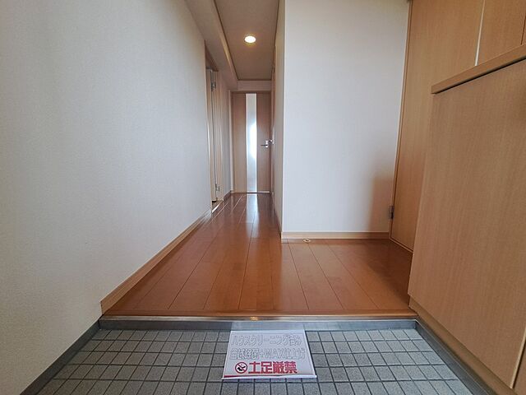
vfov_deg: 89.9
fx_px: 198
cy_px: 198
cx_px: 263
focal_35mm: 13
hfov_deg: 106.2
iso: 160
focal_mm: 1.74
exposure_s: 1/50
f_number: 2.2
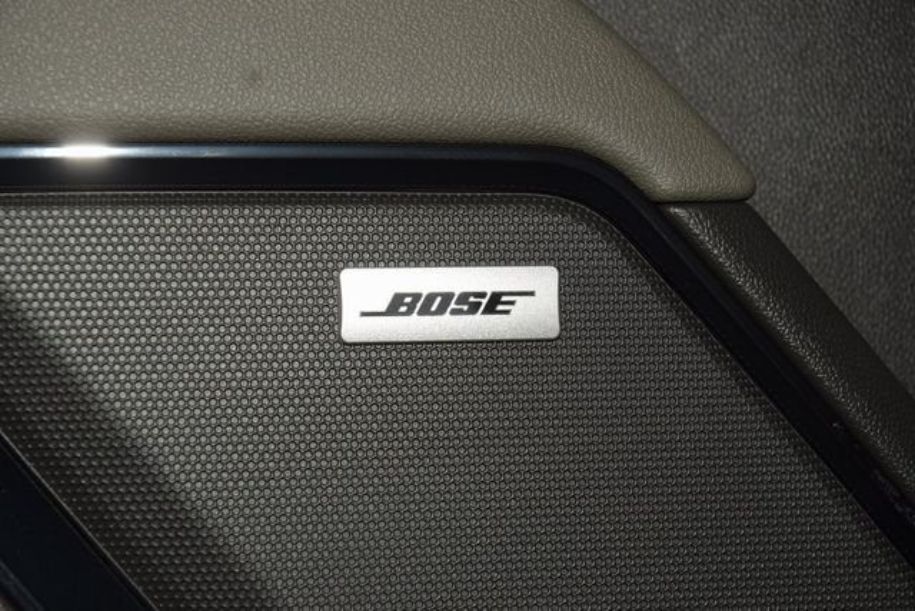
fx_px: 2669
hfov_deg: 19.5
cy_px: 306
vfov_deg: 13.0
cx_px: 458
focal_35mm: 105
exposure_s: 1/125
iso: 100
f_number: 8
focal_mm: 70
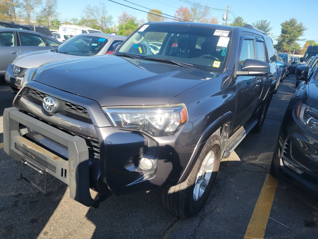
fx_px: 220
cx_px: 159
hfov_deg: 71.6
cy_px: 120
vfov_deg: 56.8
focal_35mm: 24
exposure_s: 1/369
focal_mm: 6.7
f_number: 1.8
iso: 50
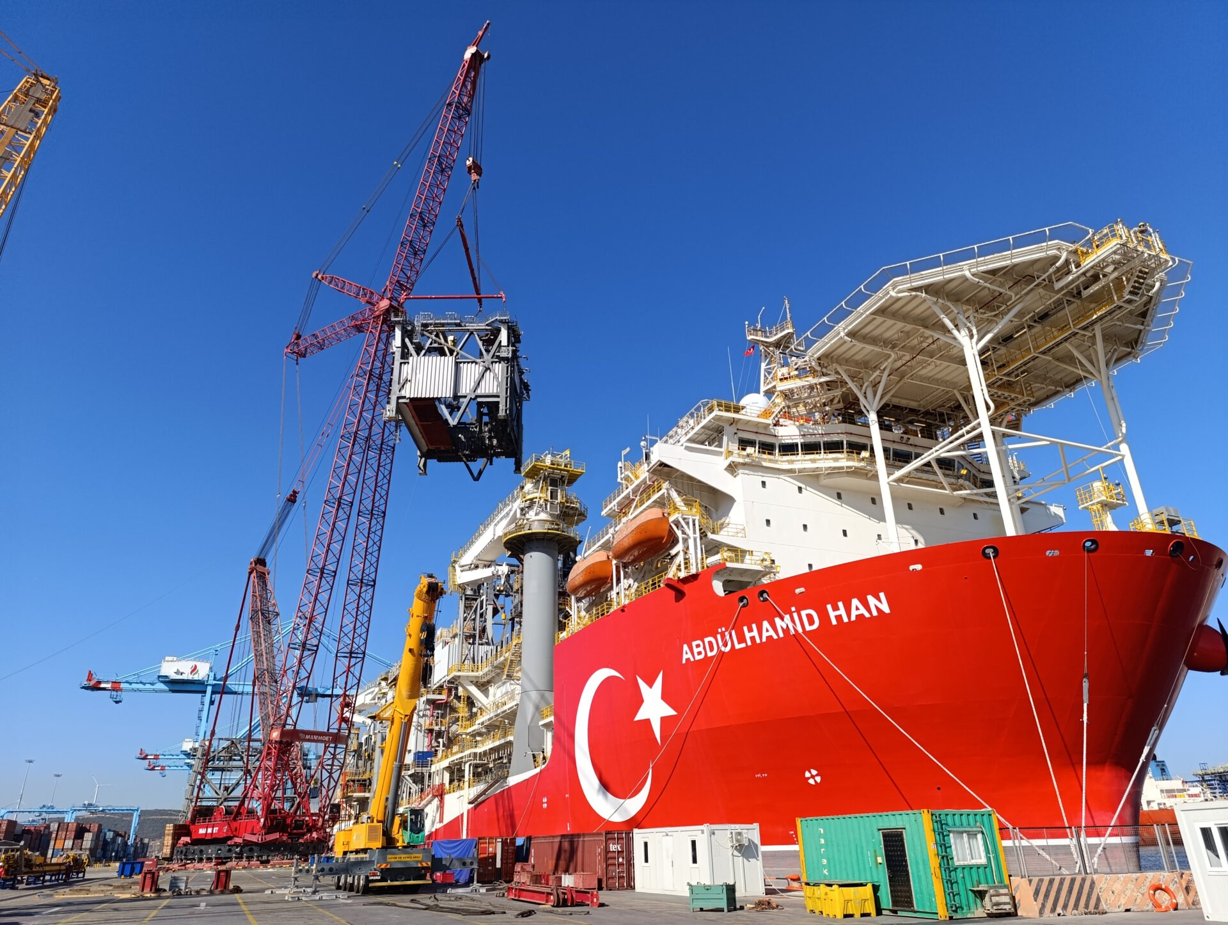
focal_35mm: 23
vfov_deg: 59.0
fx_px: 817
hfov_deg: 73.8
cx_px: 614
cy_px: 462
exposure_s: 1/732
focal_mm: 6.14
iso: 50
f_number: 1.6
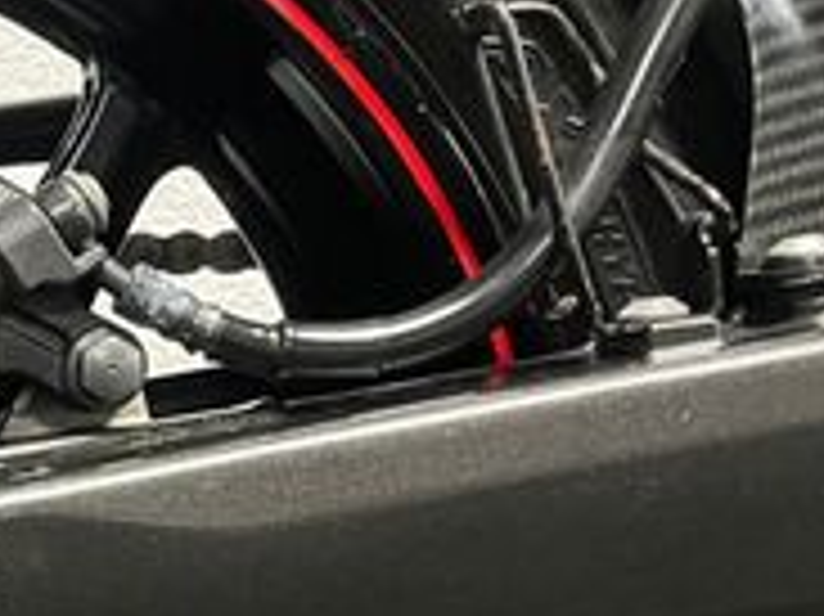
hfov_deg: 19.5
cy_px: 638
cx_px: -311
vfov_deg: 15.9
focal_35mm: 91
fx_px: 2165
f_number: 1.6
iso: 400
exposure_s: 1/33
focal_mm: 5.1
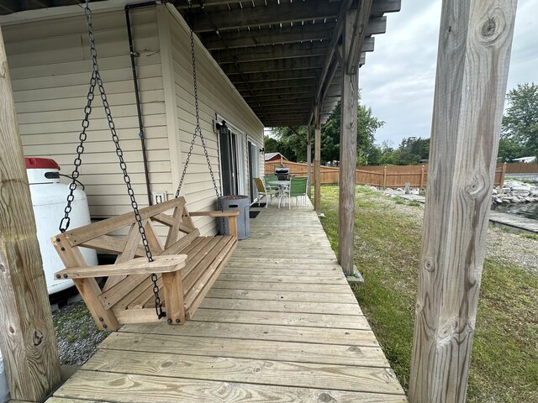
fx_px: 218
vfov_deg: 85.7
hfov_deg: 102.1
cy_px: 202
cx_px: 269
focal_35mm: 14
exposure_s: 1/703
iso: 40
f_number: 2.2
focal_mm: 2.22
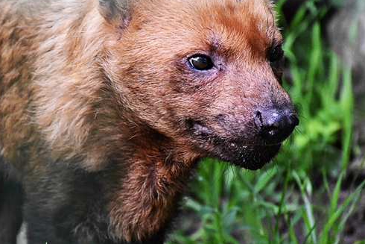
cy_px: 150
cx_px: 135
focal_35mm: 439
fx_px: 4452
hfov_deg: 4.7
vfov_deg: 3.1
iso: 2200
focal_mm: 140
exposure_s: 1/500
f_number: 5.6
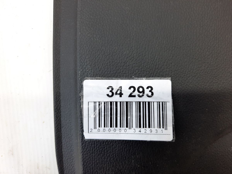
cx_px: 116
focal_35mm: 25
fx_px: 168
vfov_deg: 54.9
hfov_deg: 69.4
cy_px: 87
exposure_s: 1/50
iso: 100
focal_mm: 4.6
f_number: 2
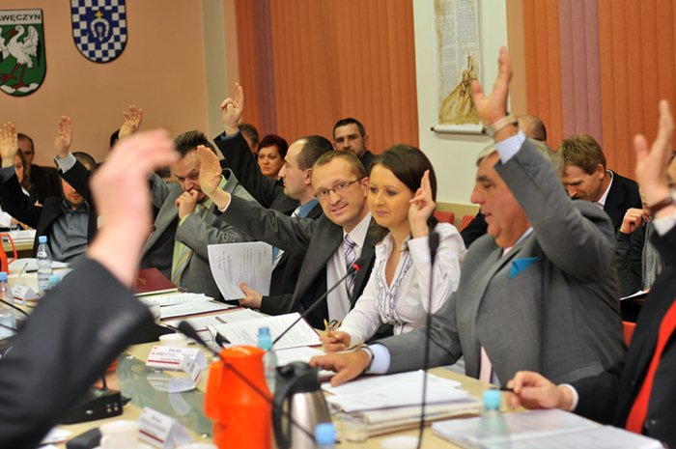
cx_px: 338
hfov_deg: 27.0
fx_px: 1407
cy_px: 224
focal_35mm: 75
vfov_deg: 18.1
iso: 200
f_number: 2.5
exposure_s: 1/60
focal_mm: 50
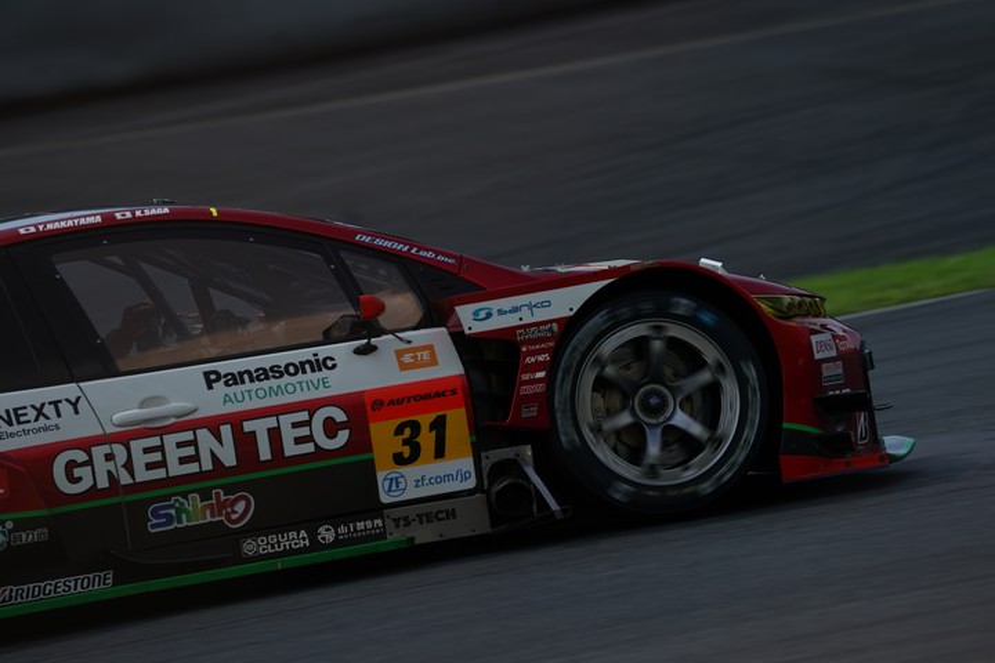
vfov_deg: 3.9
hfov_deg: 5.9
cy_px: 332
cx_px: 498
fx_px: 9673
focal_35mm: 350
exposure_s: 1/400
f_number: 6.3
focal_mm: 350
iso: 50
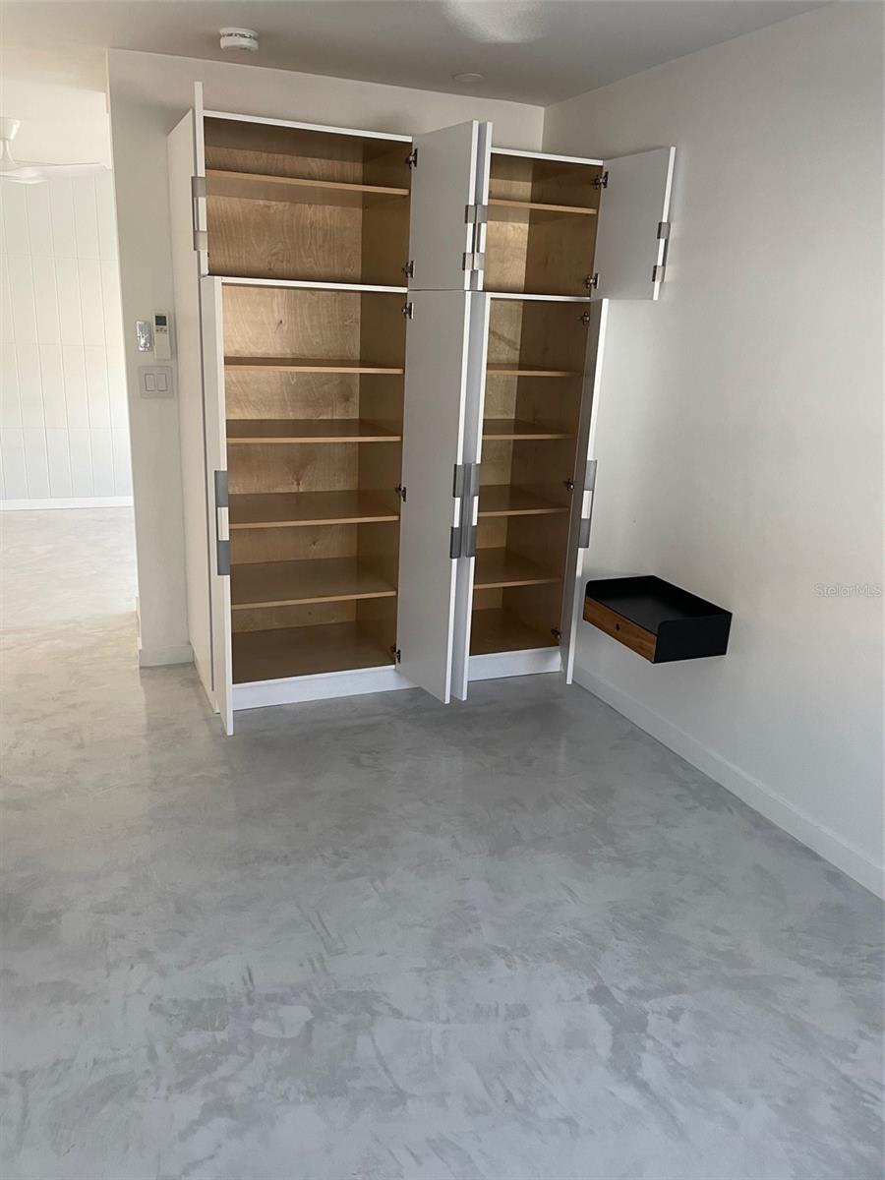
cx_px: 442
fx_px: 886
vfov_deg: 67.3
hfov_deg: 53.1
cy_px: 590
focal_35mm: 26
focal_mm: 4.2
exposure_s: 1/60
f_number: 1.6
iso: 100
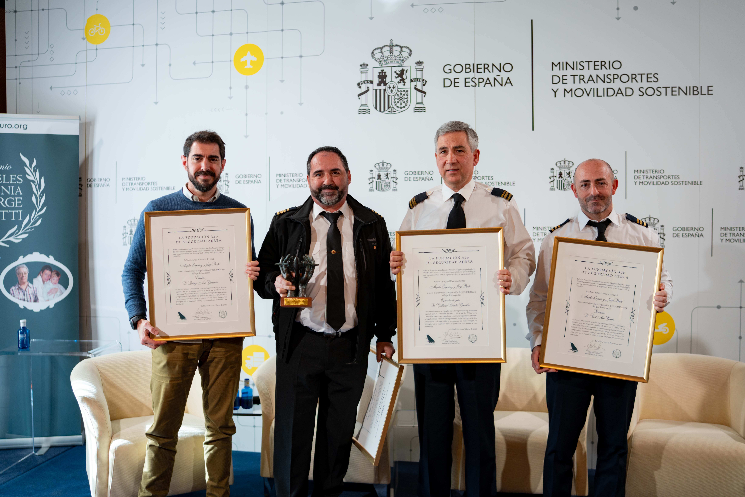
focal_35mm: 35
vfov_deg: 37.9
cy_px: 248
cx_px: 372
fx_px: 724
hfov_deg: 54.4
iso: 320
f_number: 1.8
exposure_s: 1/160
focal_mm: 35
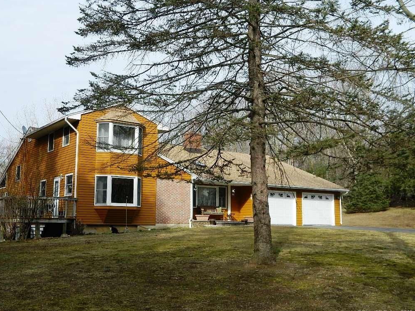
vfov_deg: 34.3
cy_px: 157
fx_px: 504
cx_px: 203
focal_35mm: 42
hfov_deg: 44.8
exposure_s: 1/500
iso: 80
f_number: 3.5
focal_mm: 7.3
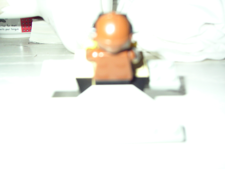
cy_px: 84
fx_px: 234
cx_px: 112
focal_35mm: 36
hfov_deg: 51.4
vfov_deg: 39.7
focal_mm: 5.6
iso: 100
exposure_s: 1/30
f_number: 2.8
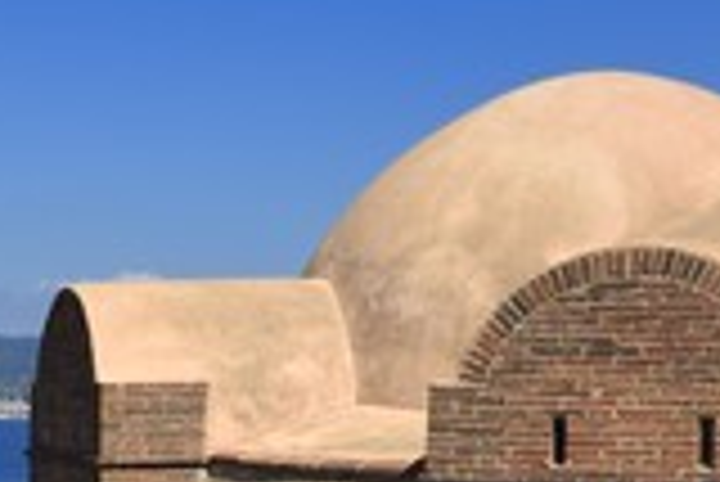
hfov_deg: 21.9
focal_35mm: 89
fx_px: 1782
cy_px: 617
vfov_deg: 14.8
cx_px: -22
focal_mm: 34
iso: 200
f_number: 13
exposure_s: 1/200
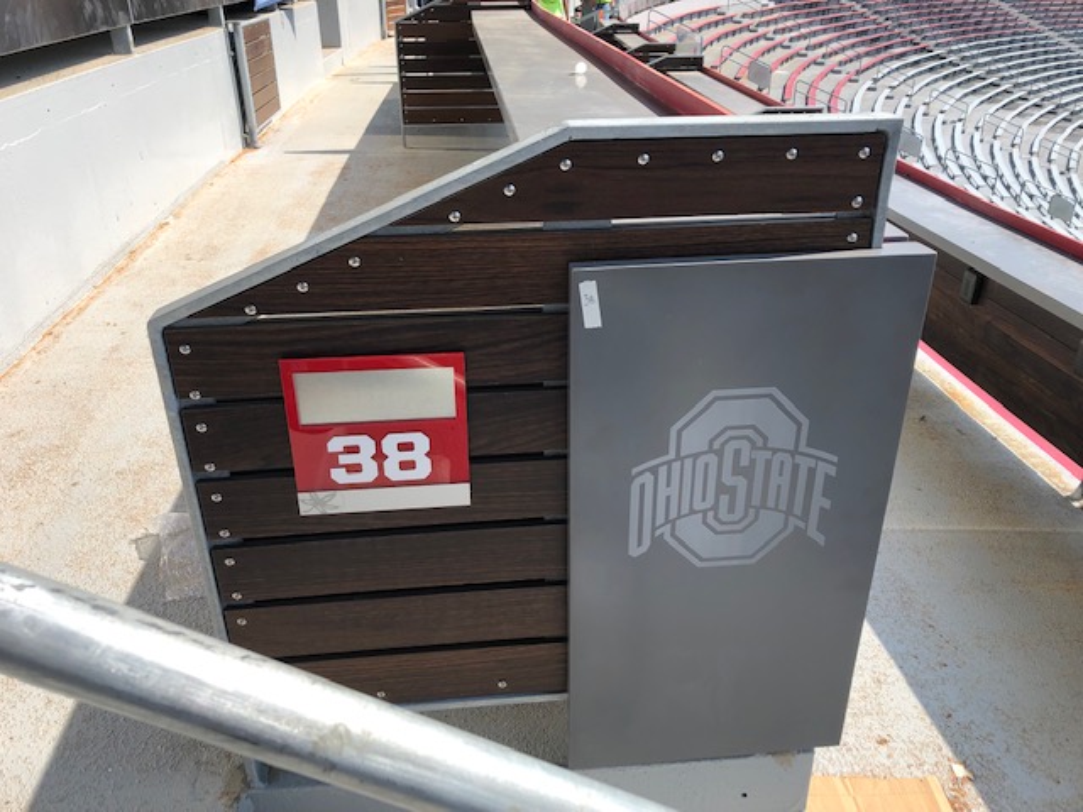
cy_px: 406
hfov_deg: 63.4
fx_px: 876
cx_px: 542
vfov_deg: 49.7
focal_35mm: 28
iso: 20
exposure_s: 1/1104
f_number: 1.8
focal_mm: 3.99
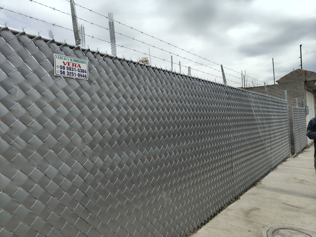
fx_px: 219
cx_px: 158
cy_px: 118
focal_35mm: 24
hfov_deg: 71.6
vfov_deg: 56.8
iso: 64
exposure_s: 1/3104
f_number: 1.8
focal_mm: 5.59
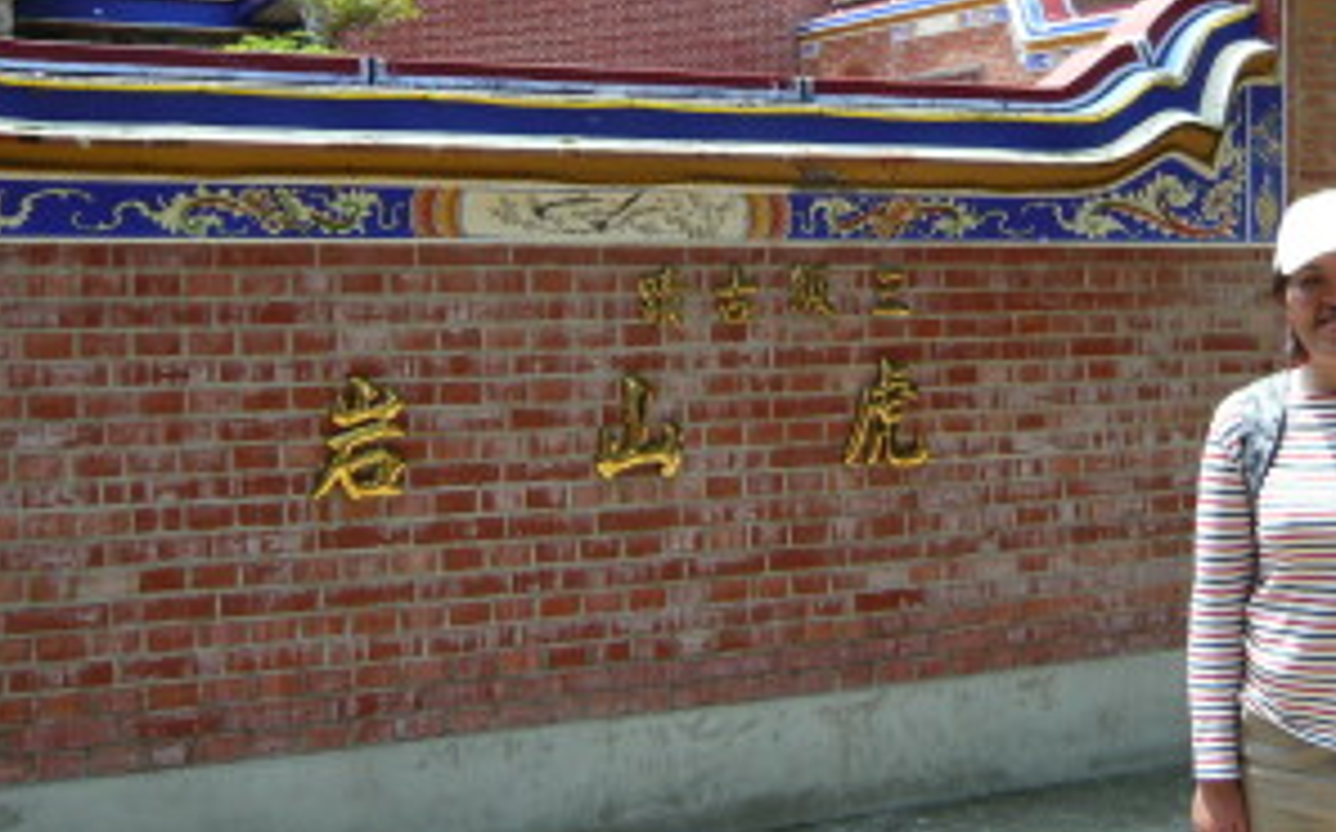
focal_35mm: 50
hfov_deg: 39.7
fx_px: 1819
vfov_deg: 25.5
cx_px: 927
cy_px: 223
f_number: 2.8
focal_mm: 4.6
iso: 100
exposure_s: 1/500
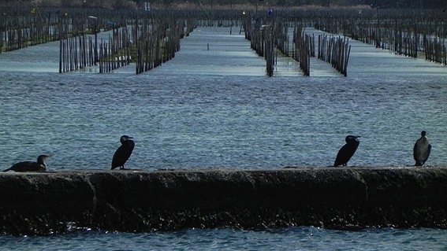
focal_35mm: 602
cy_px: 148
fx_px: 7136
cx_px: 223
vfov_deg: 2.0
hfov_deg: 3.6
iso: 160
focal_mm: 97.8
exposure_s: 1/1372
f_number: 8
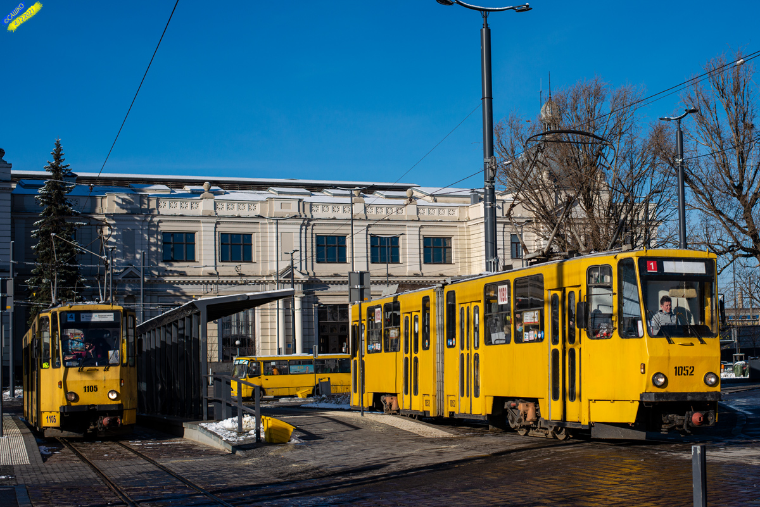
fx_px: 1056
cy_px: 254
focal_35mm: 50
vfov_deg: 27.0
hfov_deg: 39.6
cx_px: 380
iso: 160
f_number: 4.5
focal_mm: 50
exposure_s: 1/2500
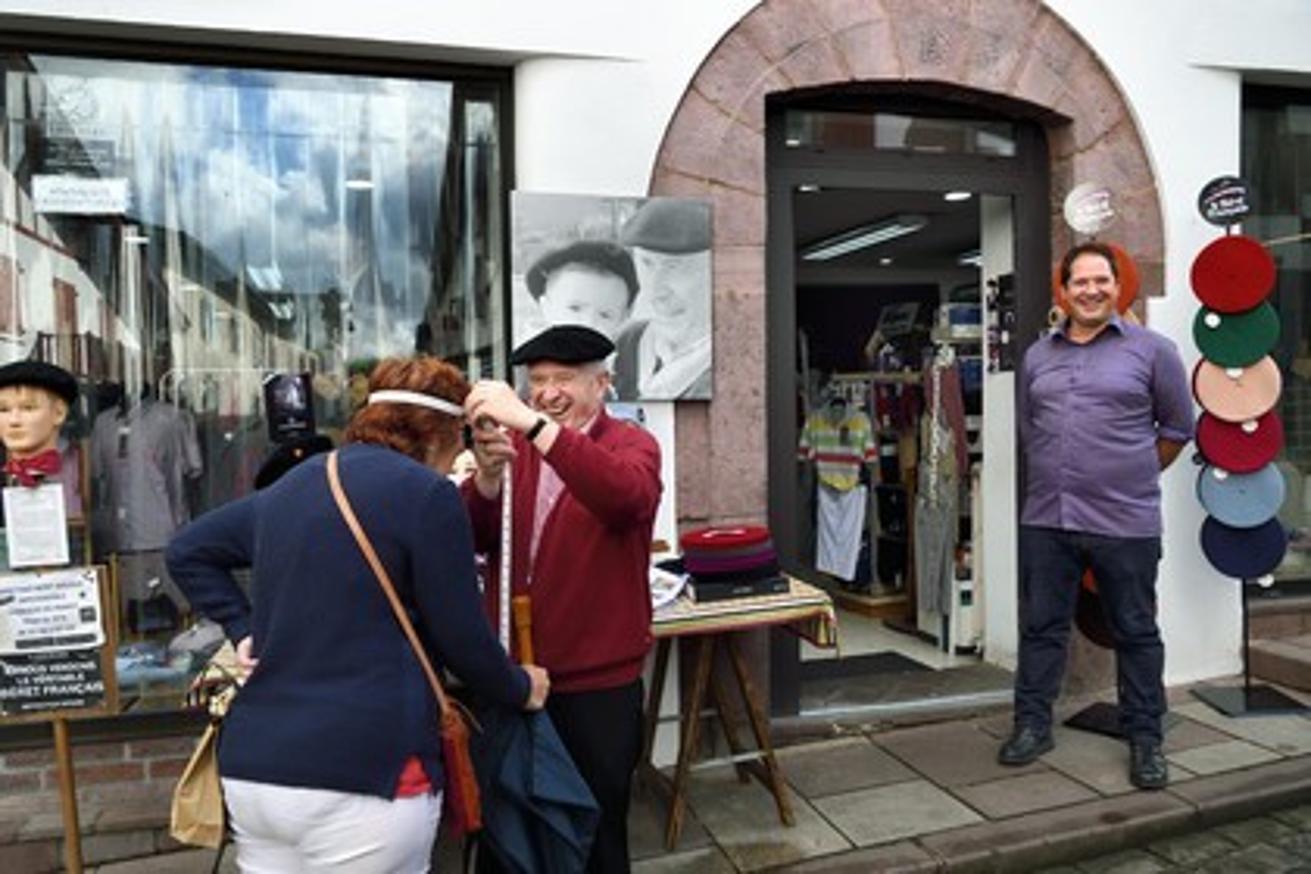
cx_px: 656
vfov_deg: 46.4
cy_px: 437
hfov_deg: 65.5
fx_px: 1020
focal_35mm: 28
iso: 800
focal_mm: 28
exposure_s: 1/200
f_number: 13
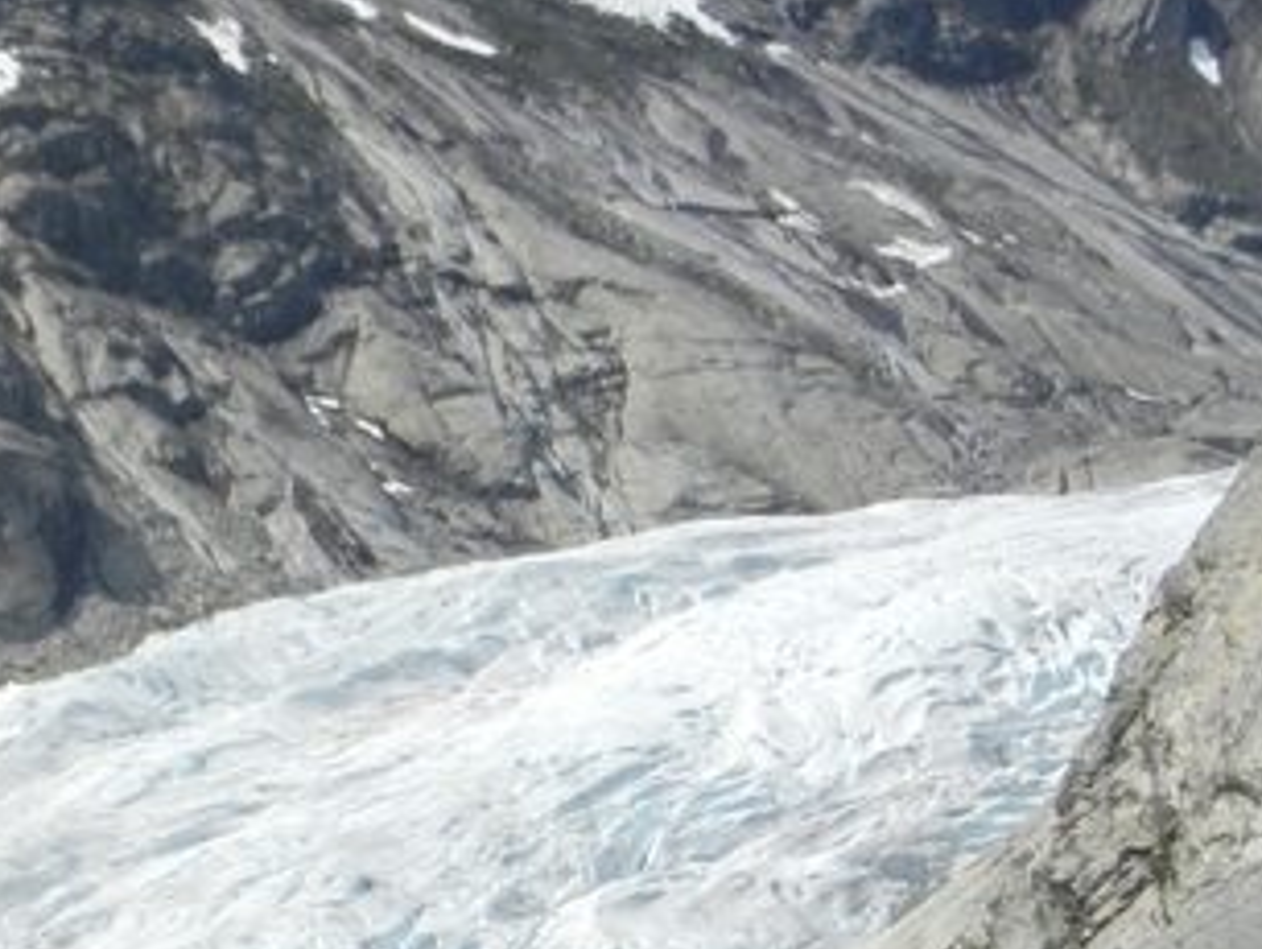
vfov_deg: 6.2
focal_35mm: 241
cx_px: 223
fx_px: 8793
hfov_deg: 8.2
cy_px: 842
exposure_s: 1/1600
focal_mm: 22.2
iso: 160
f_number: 5.1
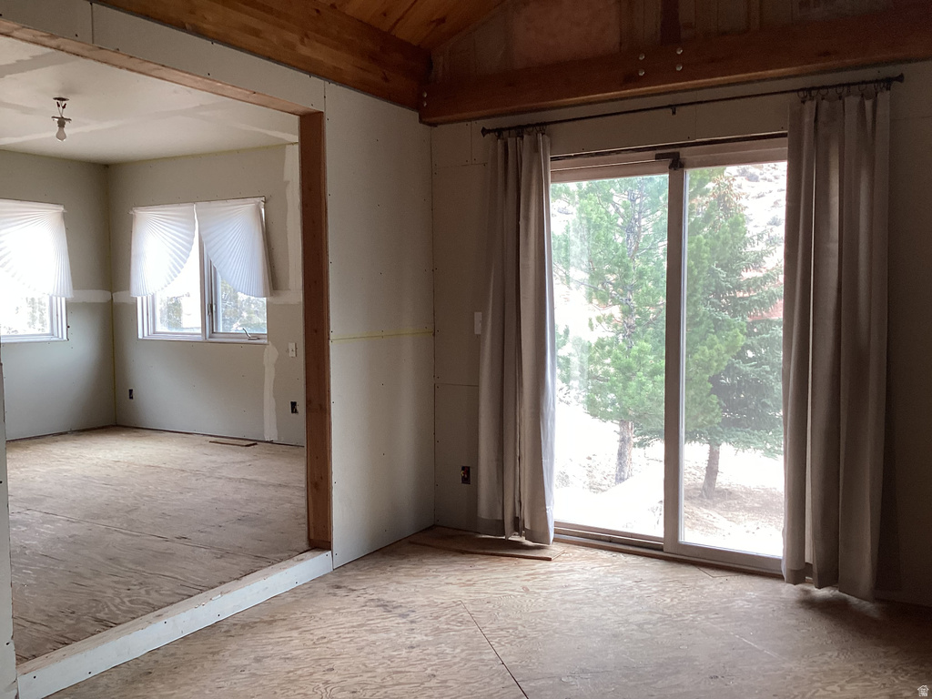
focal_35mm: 31
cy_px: 350
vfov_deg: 45.4
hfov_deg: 58.4
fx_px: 835
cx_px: 466
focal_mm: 3.3
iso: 100
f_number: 2.4
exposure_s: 1/120
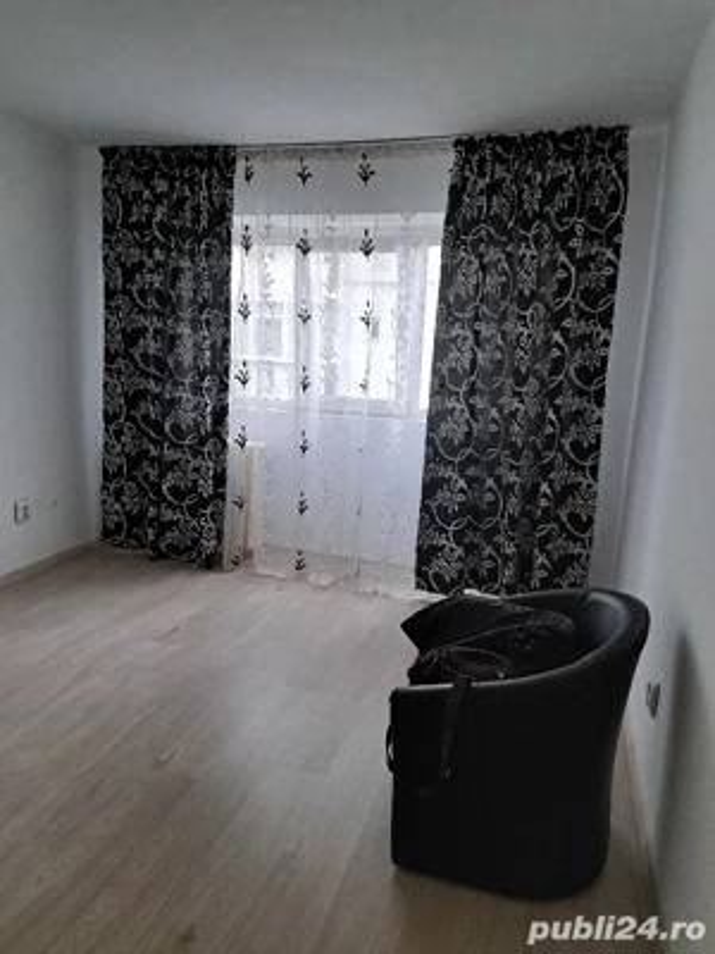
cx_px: 358
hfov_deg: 56.8
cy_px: 477
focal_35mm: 24
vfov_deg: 71.6
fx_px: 661
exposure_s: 1/50
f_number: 1.8
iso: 320
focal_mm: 5.23
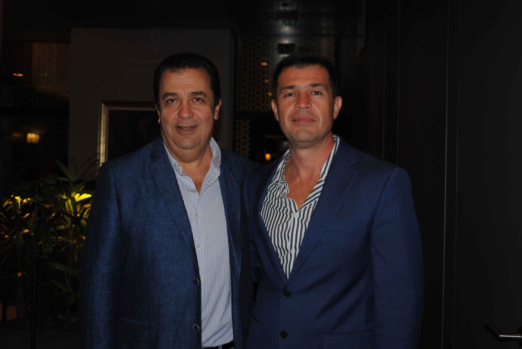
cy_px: 174
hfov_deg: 41.1
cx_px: 261
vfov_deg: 28.1
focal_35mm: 48
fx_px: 697
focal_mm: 32
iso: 200
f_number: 4.5
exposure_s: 1/60
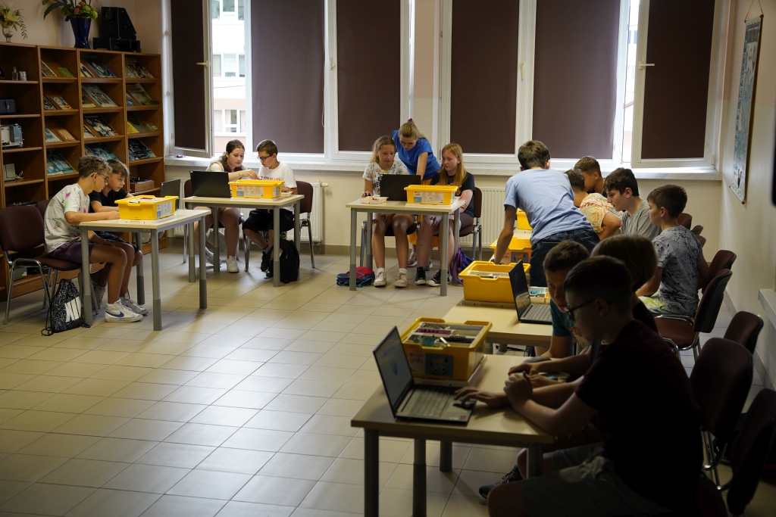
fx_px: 1026
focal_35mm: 48
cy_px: 258
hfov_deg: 41.4
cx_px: 388
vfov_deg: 28.3
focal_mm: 47.6
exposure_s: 1/160
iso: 640
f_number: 4
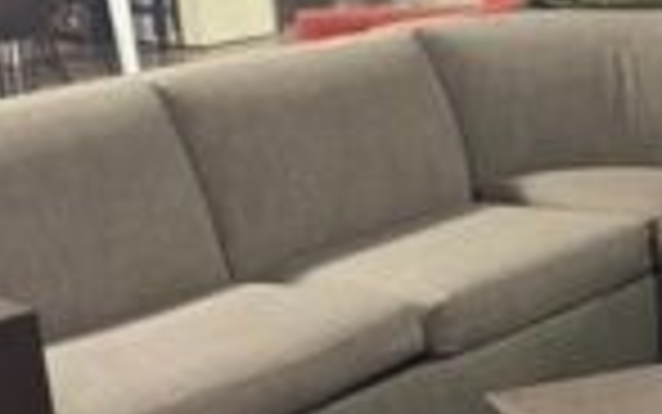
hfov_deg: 25.7
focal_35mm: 71
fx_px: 1281
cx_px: 813
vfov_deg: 17.6
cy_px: 486
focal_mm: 4.25
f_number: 1.8
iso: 400
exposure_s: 1/60
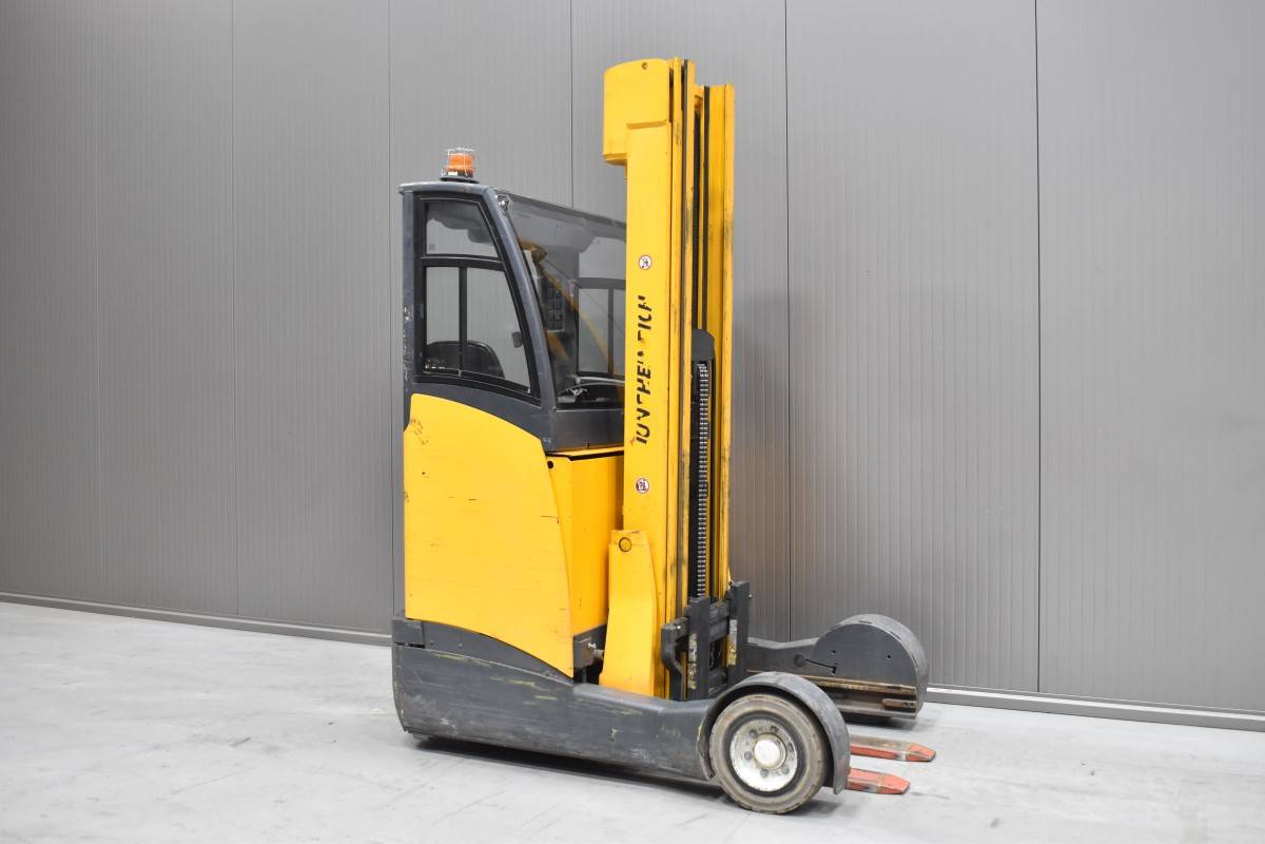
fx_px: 1212
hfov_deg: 55.1
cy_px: 422
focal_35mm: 34
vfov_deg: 38.4
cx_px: 632
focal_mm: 23
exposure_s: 1/30
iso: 1600
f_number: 5
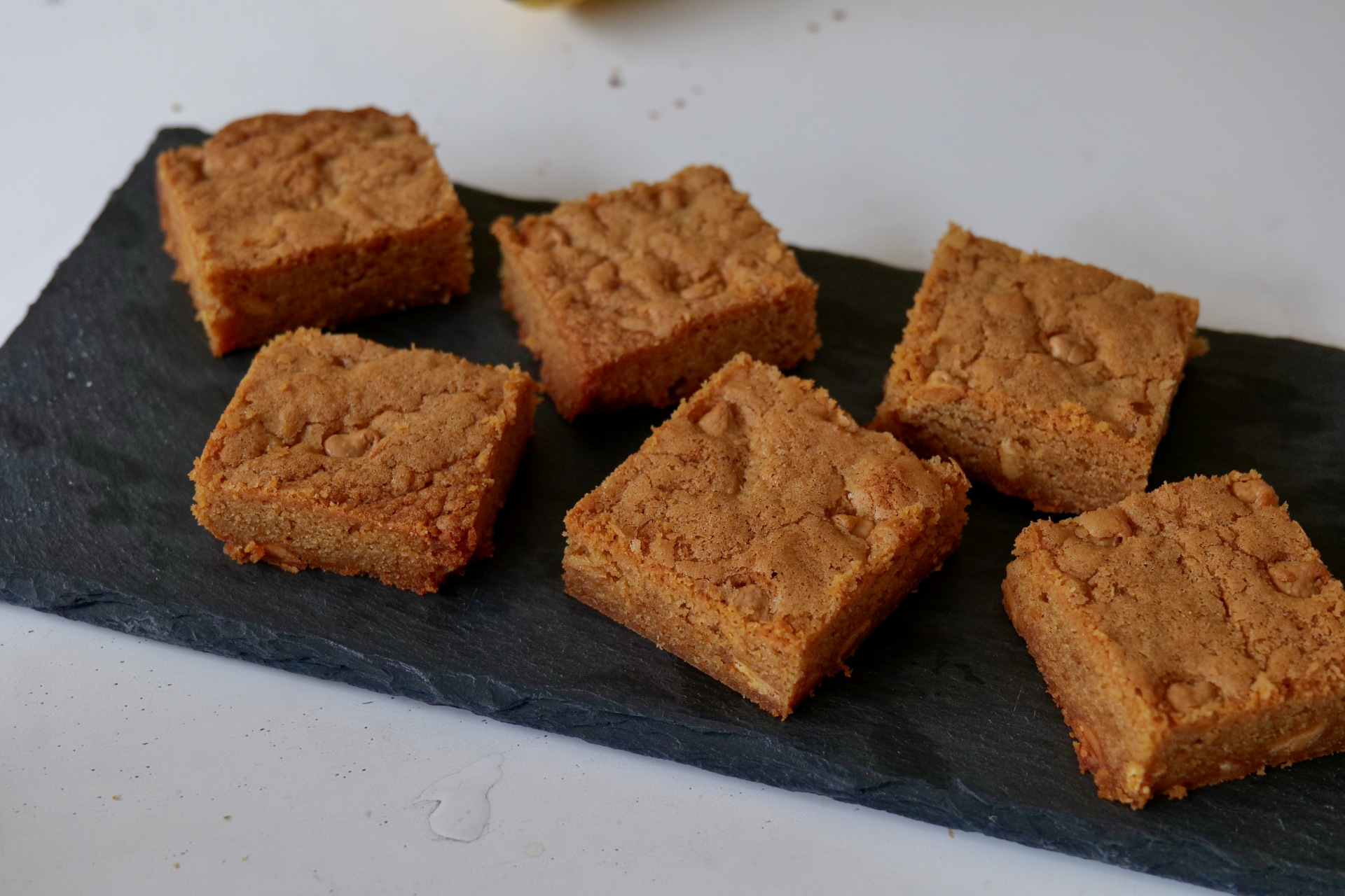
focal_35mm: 60
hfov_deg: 33.4
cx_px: 672
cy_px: 448
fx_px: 2241
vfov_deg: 22.6
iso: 1600
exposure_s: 1/80
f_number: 7.1
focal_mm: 60
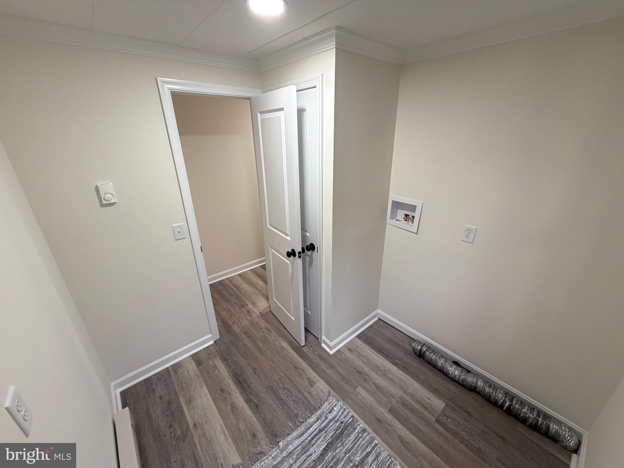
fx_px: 252
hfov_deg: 102.1
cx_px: 312
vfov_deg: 85.7
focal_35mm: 14
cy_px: 234
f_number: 2.2
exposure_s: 1/120
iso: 320
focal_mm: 2.22
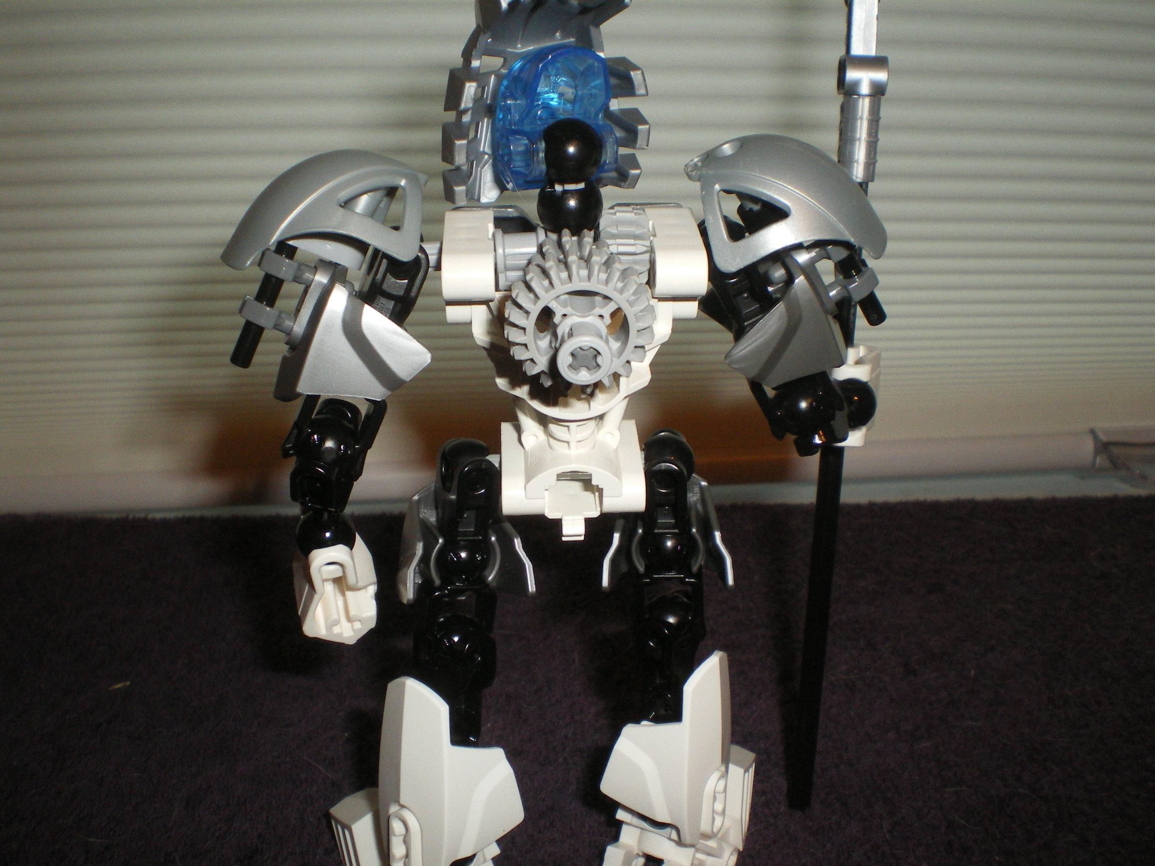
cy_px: 433
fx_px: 1268
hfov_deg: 49.0
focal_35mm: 38
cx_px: 578
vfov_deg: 37.7
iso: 200
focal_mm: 6.3
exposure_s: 1/50
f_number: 4.6
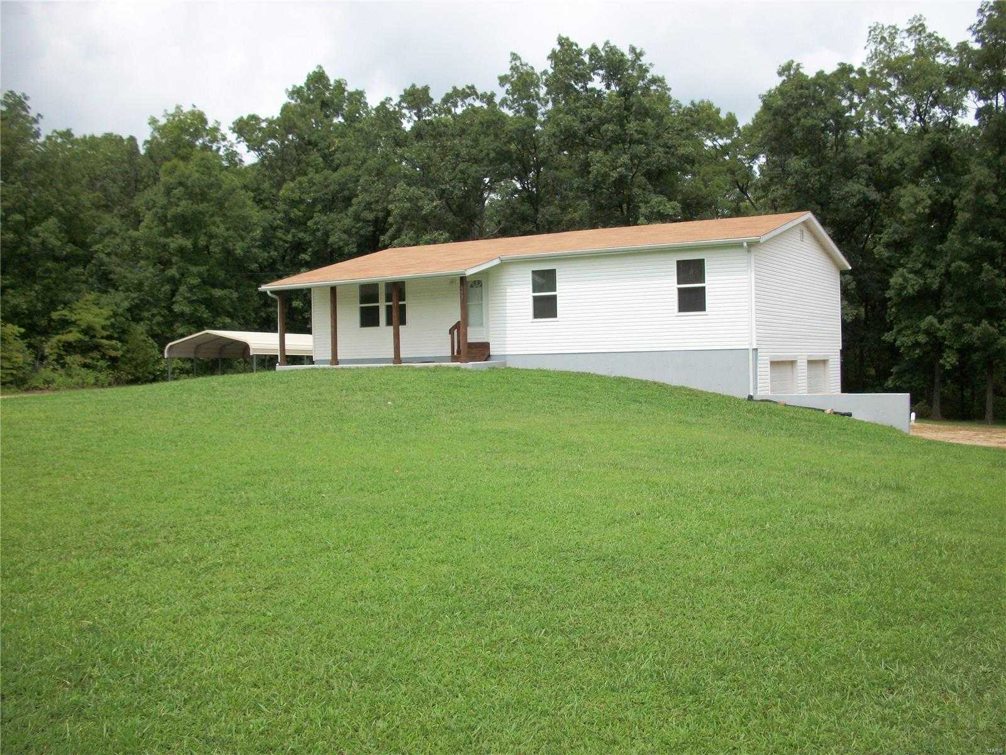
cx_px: 503
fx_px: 1017
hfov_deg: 52.6
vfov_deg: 40.7
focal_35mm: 35
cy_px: 378
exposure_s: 1/800
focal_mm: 6.3
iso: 80
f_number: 3.1
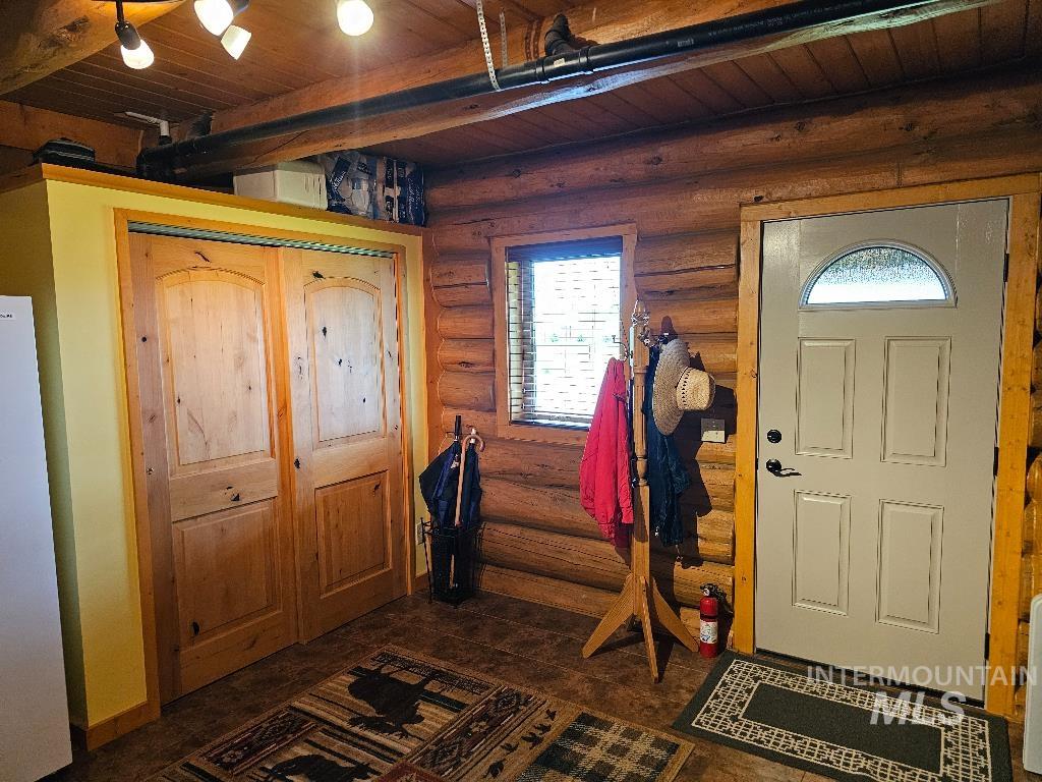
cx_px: 521
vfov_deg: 58.9
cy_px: 391
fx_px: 692
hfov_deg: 73.9
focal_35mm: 23
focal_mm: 6.3
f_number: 1.7
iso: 800
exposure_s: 1/120
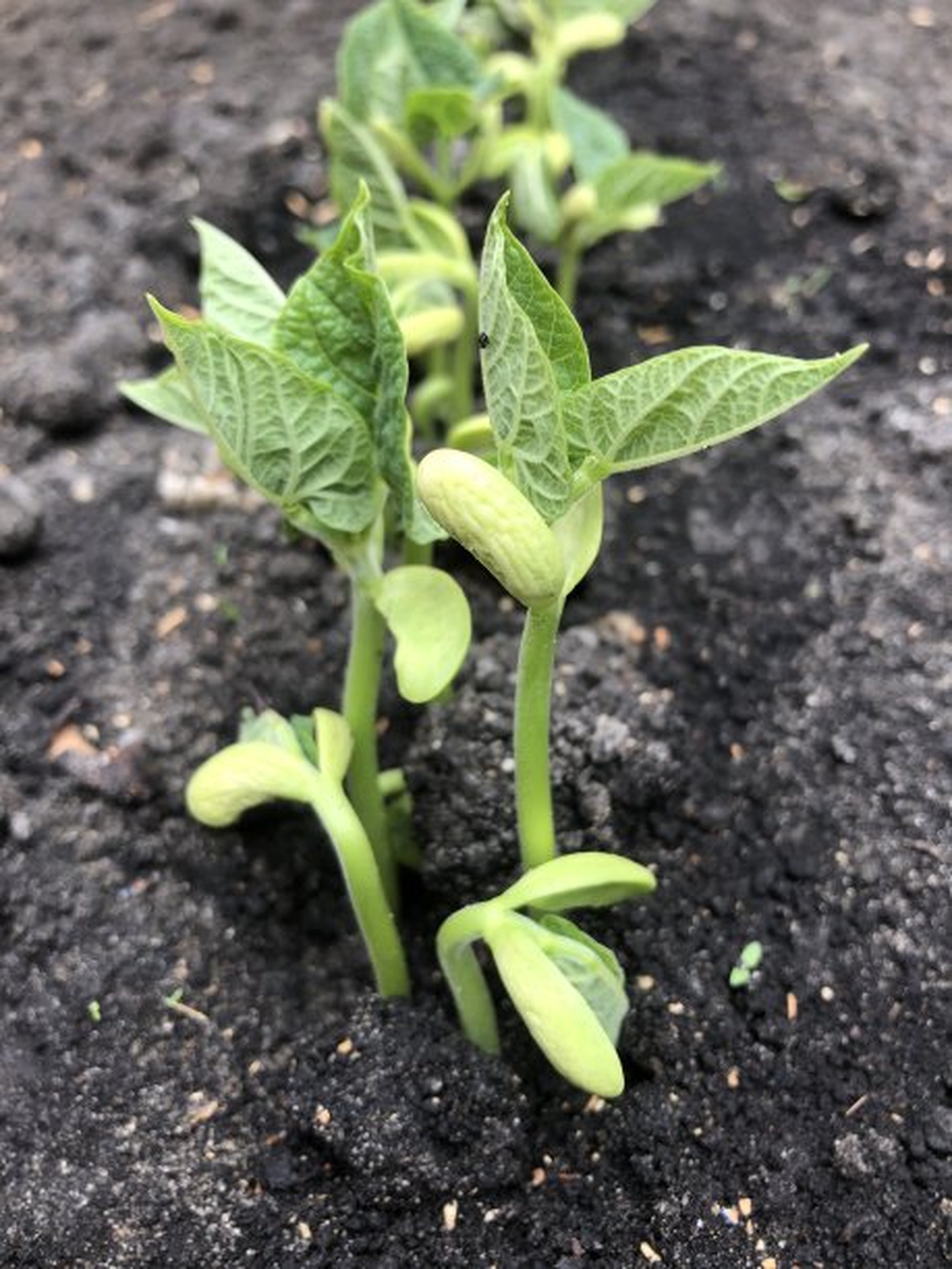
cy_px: 634
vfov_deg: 63.4
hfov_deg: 49.7
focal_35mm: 28
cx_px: 476
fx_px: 1027
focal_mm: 3.99
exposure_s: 1/153
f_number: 1.8
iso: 20
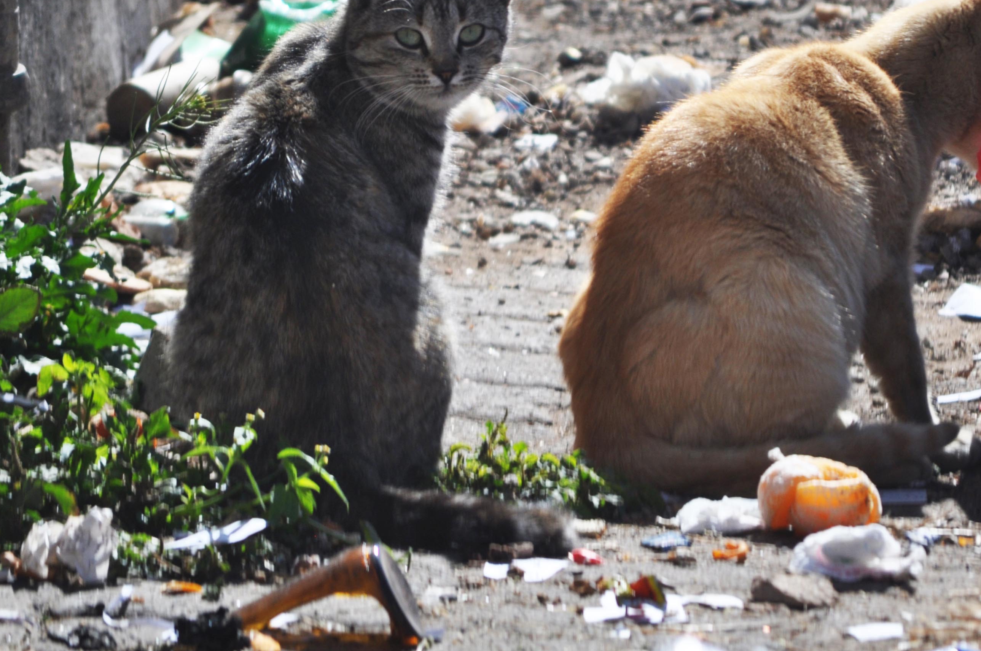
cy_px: 183
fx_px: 13580
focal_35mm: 499
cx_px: 597
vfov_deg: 2.7
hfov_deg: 4.1
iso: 200
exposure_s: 1/1000
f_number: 5.6
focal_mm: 200
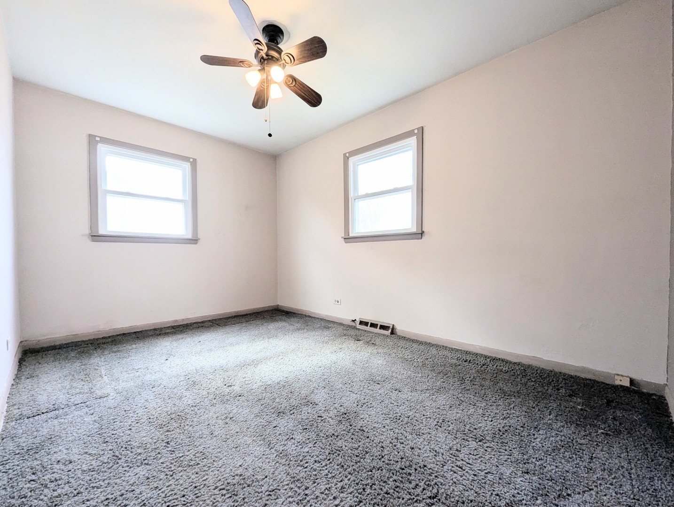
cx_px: 337
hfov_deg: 106.1
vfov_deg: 90.1
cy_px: 254
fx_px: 254
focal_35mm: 13
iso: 160
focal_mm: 1.95
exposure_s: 1/120
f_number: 2.2
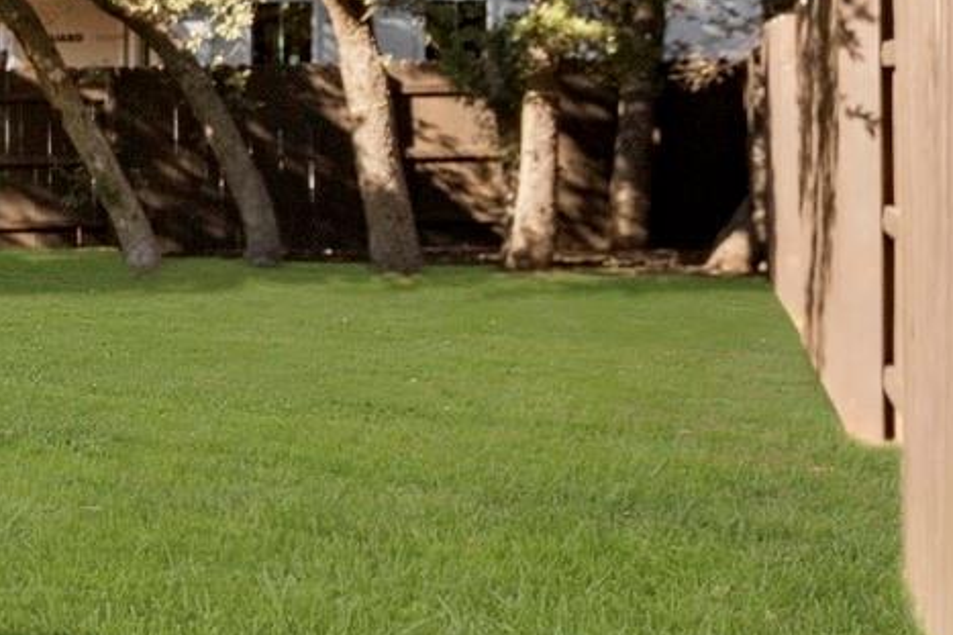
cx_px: -534
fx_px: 3308
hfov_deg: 15.0
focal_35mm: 125
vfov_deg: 10.9
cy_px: 31
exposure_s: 1/640
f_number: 8
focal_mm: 24
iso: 400
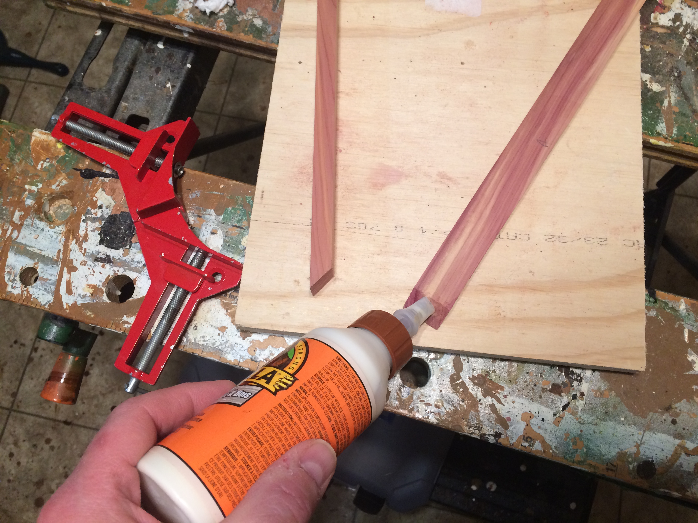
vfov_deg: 48.2
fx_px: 585
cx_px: 349
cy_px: 262
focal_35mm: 29
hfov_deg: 61.7
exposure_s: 1/30
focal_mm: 4.15
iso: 100
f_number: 2.2
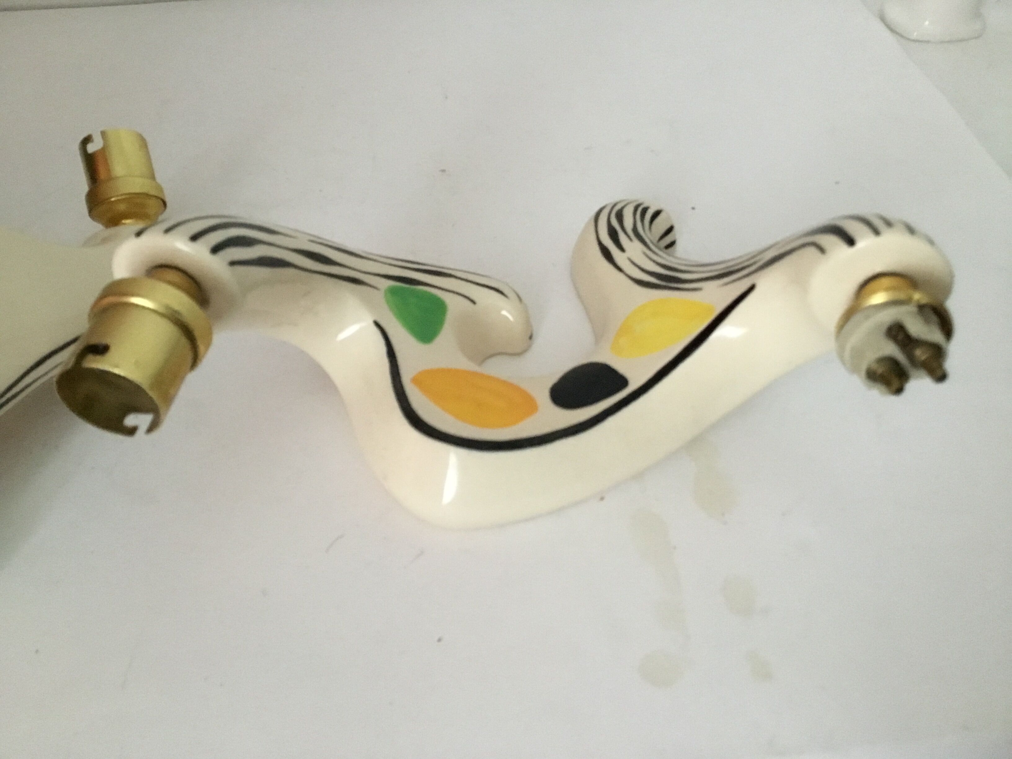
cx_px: 506
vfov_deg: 45.4
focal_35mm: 31
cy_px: 380
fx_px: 906
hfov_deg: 58.4
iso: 200
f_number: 2.4
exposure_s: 1/25
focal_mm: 3.3
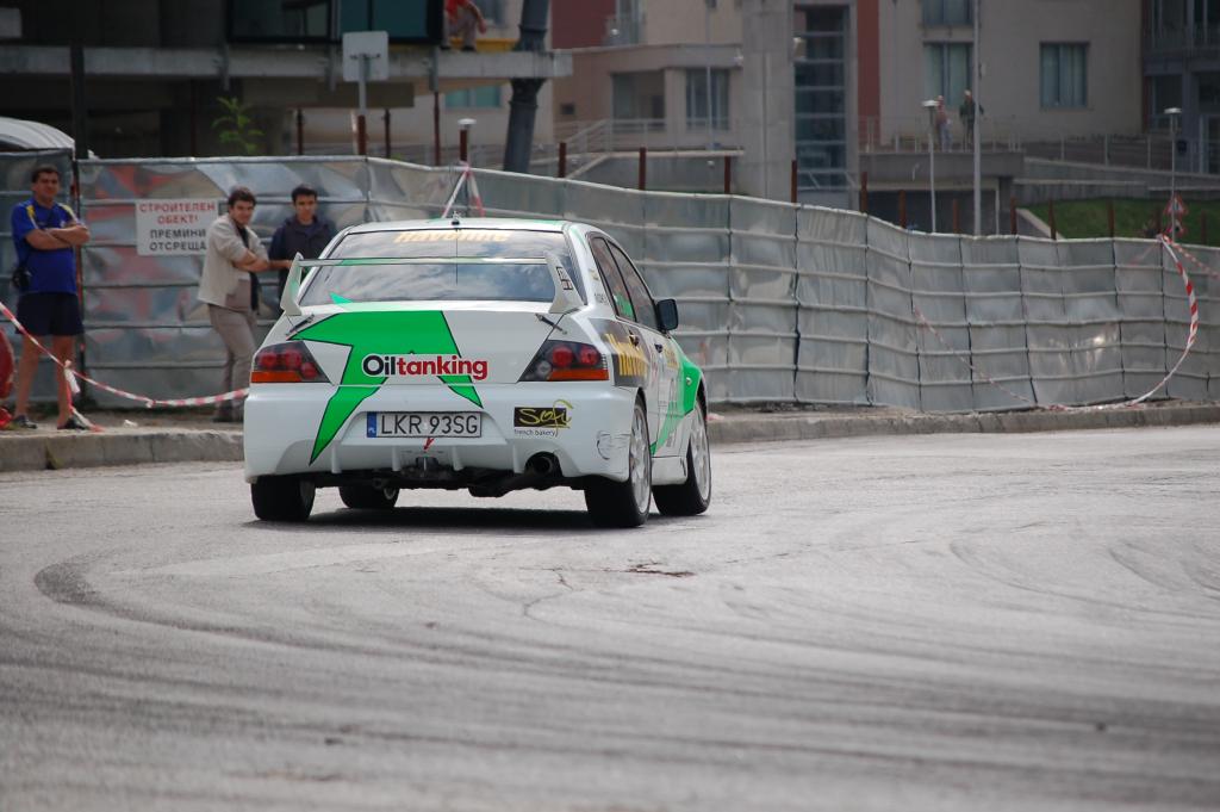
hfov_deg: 9.2
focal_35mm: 225
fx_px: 7619
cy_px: 406
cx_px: 610
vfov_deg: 6.1
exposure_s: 1/1000
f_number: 5.3
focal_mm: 150
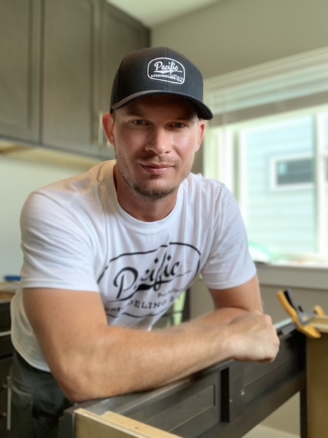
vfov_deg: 56.8
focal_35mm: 32
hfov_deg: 44.2
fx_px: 404
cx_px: 164
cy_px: 219
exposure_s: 1/60
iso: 80
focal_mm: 2.87
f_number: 2.2
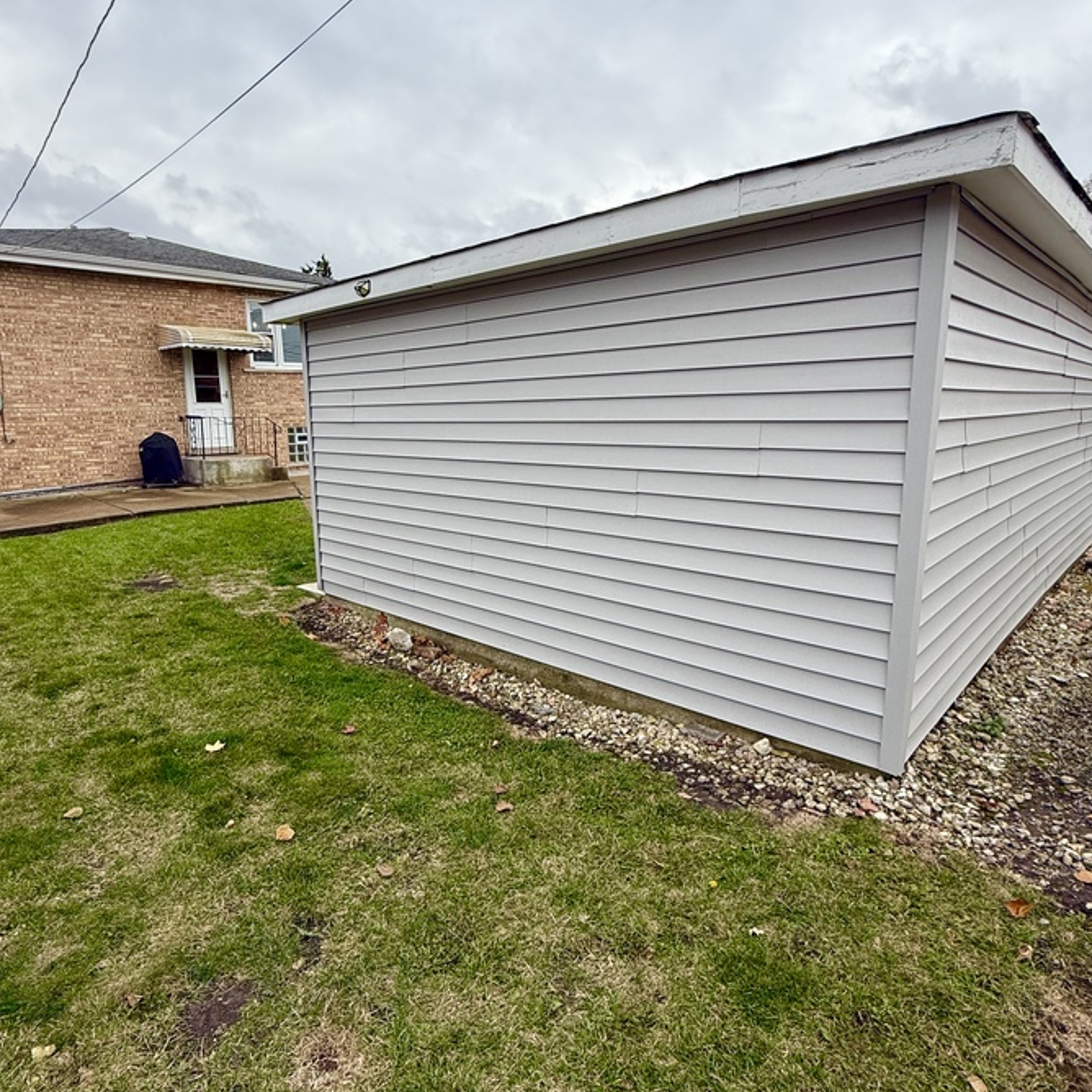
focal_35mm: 20
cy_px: 539
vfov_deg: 74.8
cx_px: 503
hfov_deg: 74.7
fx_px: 714
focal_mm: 2.22
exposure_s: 1/416
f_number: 2.2
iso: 50
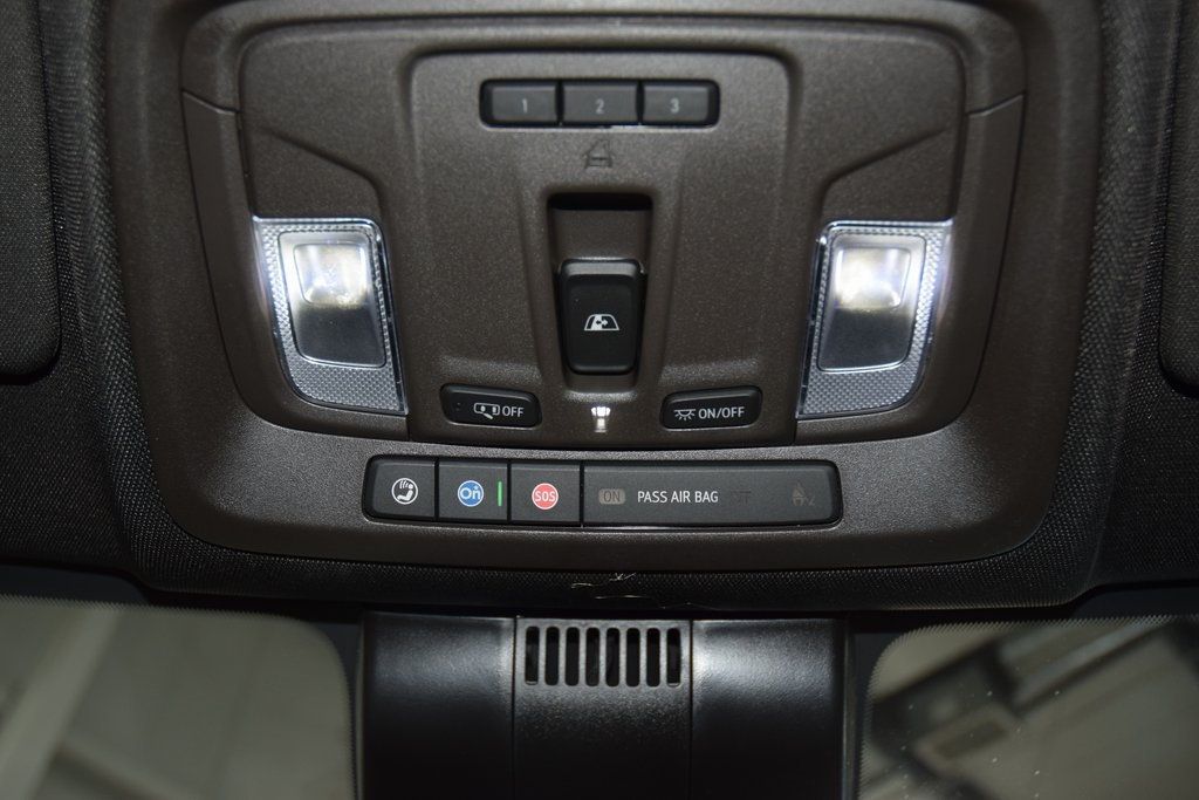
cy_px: 400
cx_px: 600
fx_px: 1249
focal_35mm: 38
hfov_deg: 51.3
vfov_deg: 35.5
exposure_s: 1/80
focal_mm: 25
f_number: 3.8
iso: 560
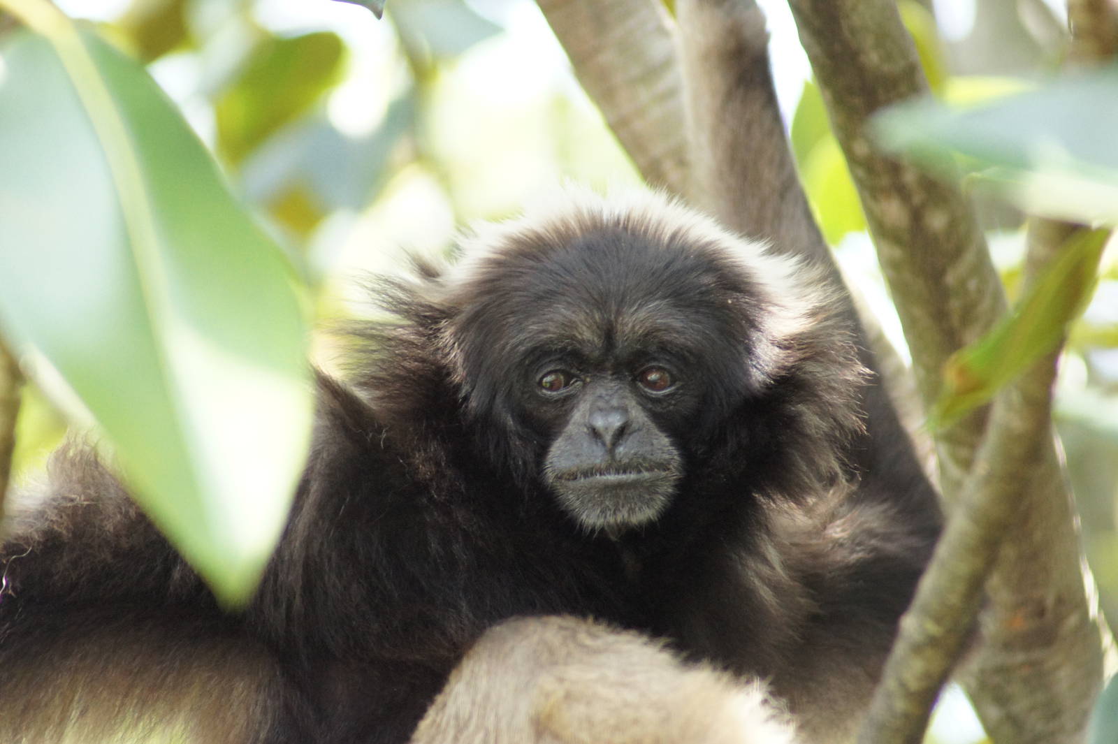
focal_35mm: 450
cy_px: 372
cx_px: 559
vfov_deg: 3.1
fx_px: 13967
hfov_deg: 4.6
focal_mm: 300
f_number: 5.6
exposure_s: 1/250
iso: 1600
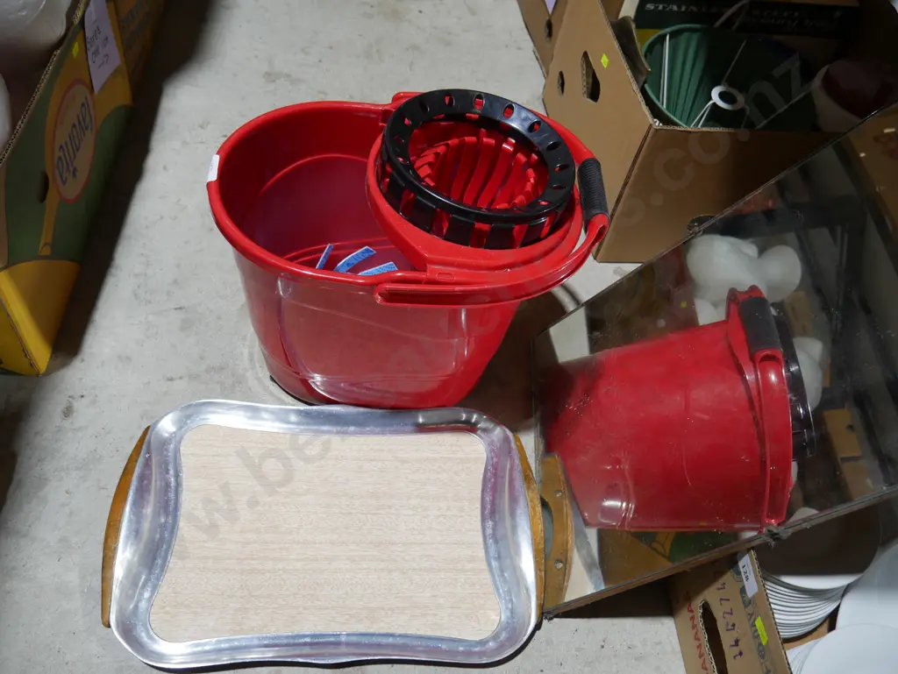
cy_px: 337
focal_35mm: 28
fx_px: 727
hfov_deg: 63.4
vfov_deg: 49.8
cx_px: 449
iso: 250
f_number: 3.5
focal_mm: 14
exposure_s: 1/60
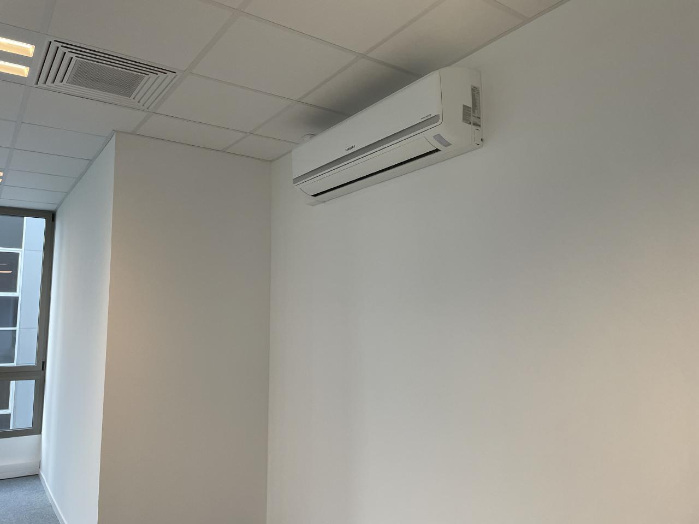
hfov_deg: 67.3
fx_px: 525
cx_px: 350
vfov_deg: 53.1
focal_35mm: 26
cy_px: 262
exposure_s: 1/100
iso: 64
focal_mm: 4.2
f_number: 1.6
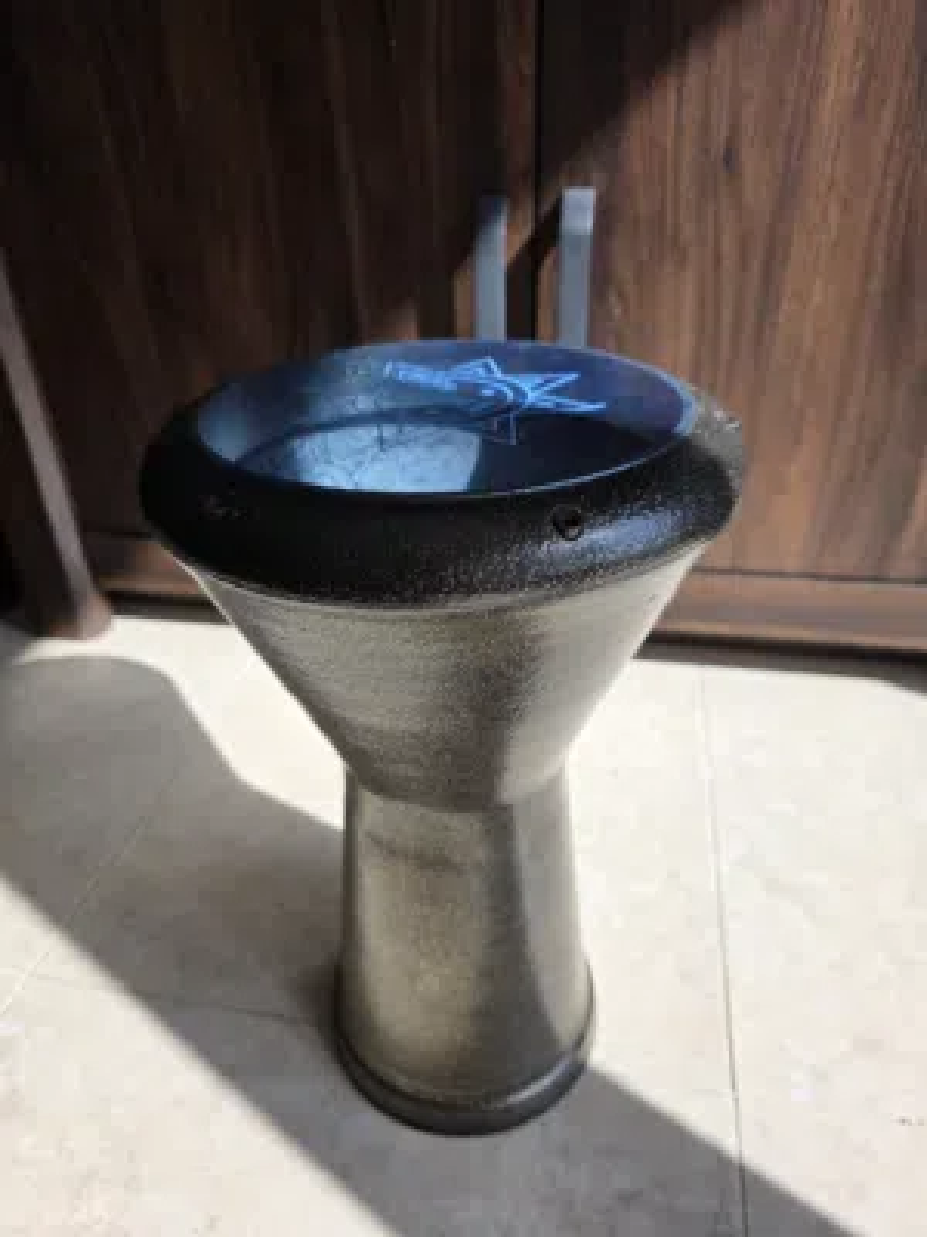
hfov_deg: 58.9
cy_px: 618
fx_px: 821
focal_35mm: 23
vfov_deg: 73.9
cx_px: 464
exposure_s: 1/180
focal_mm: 6.3
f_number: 1.7
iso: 64
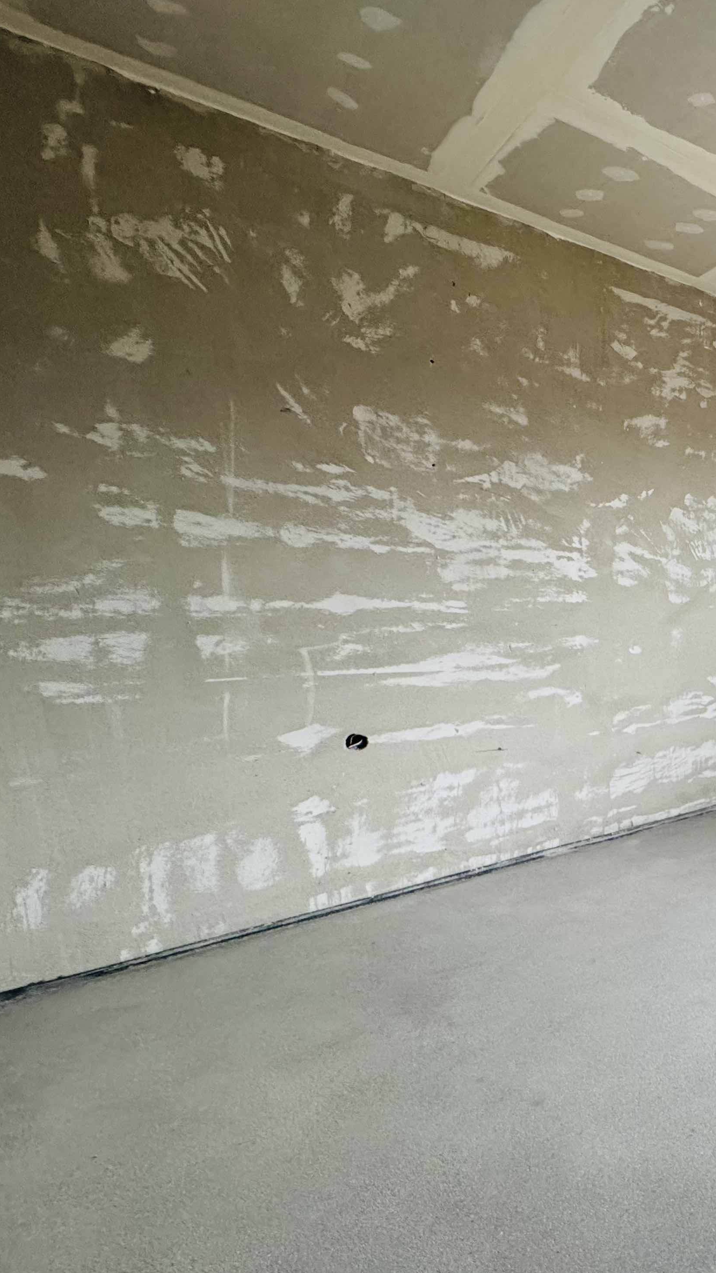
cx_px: 843
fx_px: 709
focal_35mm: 21
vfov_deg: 83.8
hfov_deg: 39.8
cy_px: 648
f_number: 2.2
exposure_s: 1/88
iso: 320
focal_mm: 2.22
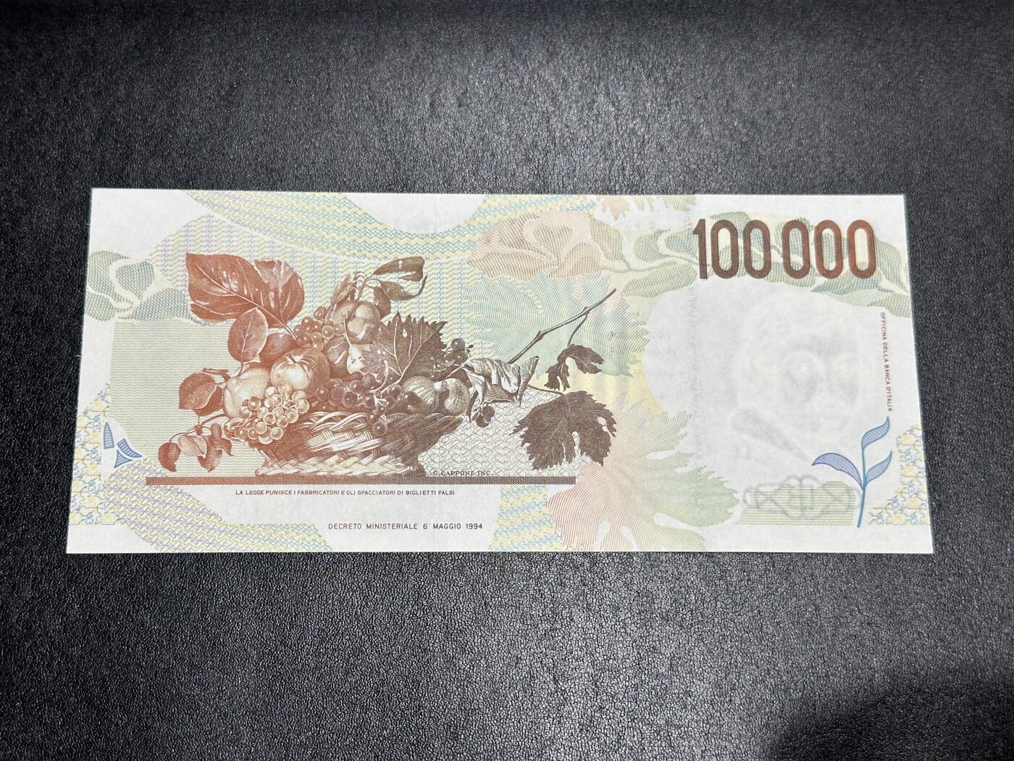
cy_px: 380
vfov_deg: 30.3
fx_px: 1406
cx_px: 507
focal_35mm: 48
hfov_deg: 39.7
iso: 80
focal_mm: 6.86
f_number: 1.78
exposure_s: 1/50
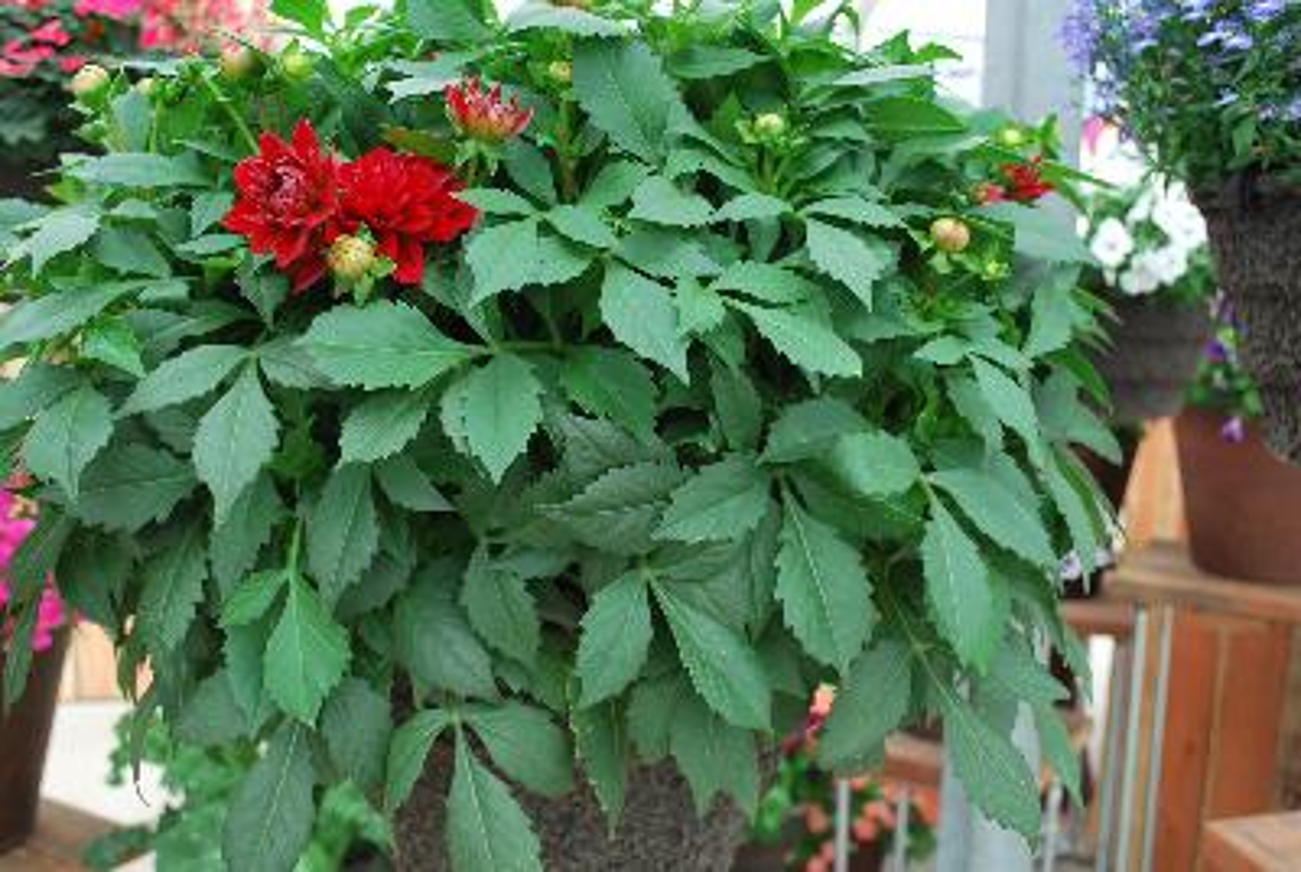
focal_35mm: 36
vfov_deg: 37.0
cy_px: 436
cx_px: 650
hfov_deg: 53.1
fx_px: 1303
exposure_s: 1/60
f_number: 6.3
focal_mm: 24
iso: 200
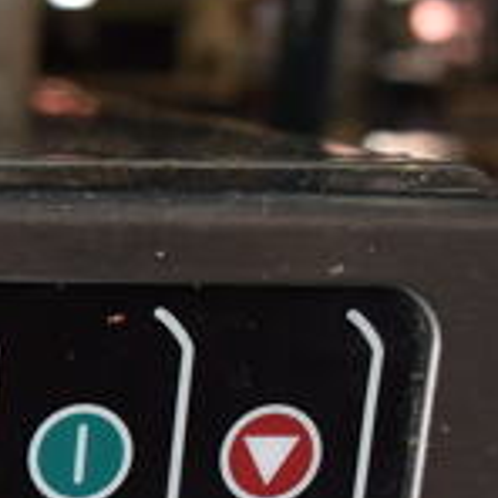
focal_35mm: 111
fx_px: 1803
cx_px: -461
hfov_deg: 13.7
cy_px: 454
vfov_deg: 15.5
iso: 400
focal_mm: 21
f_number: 5.6
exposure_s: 1/60
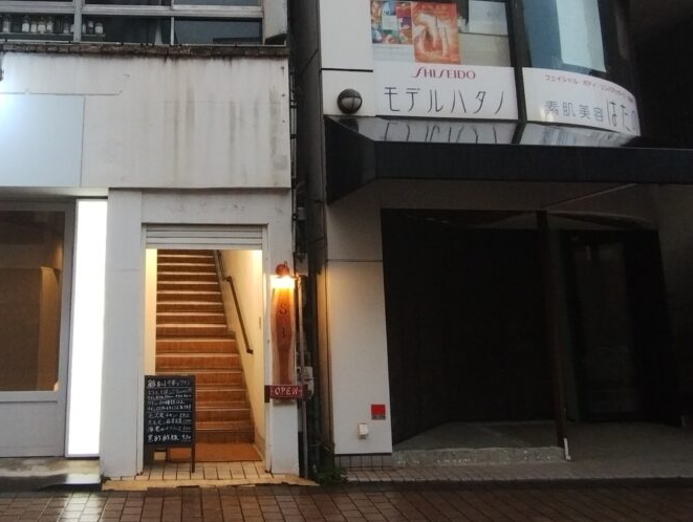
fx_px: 622
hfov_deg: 56.4
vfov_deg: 45.3
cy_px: 202
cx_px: 207
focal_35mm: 31
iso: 266
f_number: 2.2
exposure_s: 1/40
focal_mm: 1.66
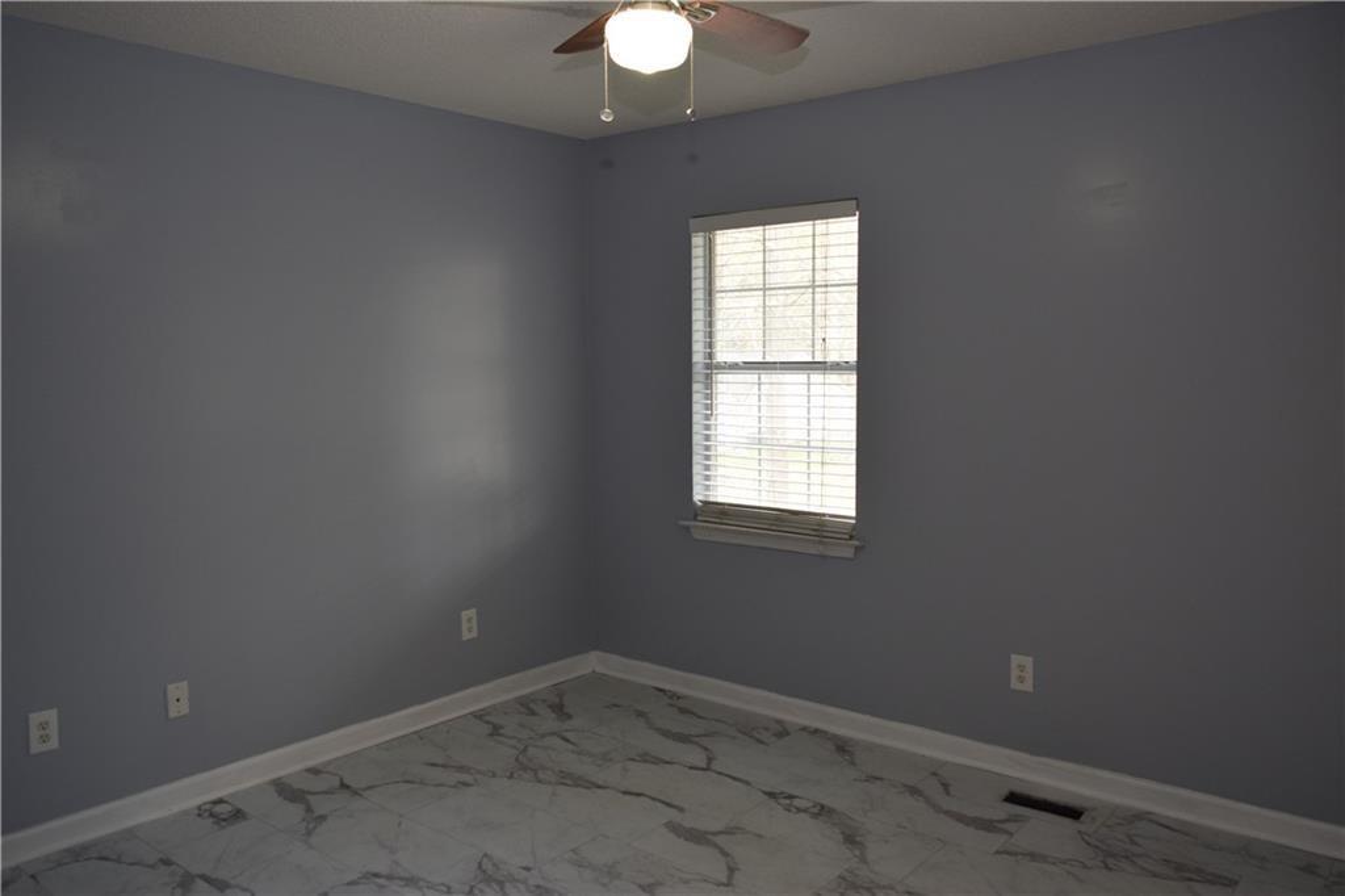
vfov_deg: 47.9
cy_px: 448
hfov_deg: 67.4
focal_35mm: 27
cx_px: 672
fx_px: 1008
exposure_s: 1/100
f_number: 5
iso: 400
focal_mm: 18
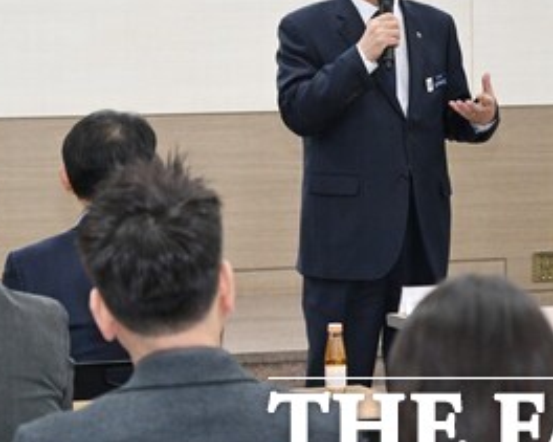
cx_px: 499
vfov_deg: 7.5
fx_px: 3354
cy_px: 80
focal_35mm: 205
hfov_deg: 9.4
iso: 2500
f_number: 6.3
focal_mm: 96
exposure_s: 1/125
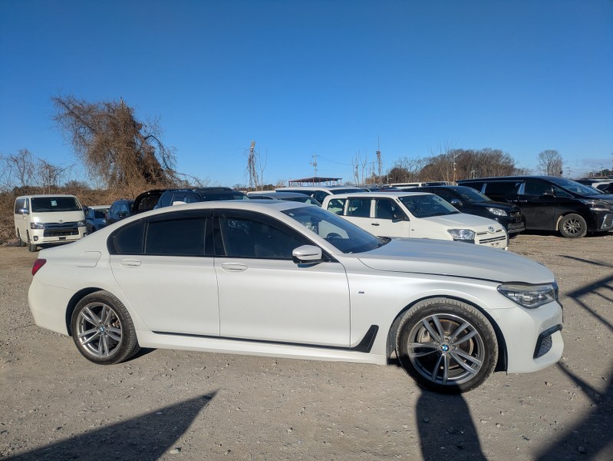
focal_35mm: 25
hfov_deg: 69.4
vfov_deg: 54.9
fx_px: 443
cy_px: 230
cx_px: 306
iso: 50
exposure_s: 1/4739
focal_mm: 5.43
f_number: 1.89
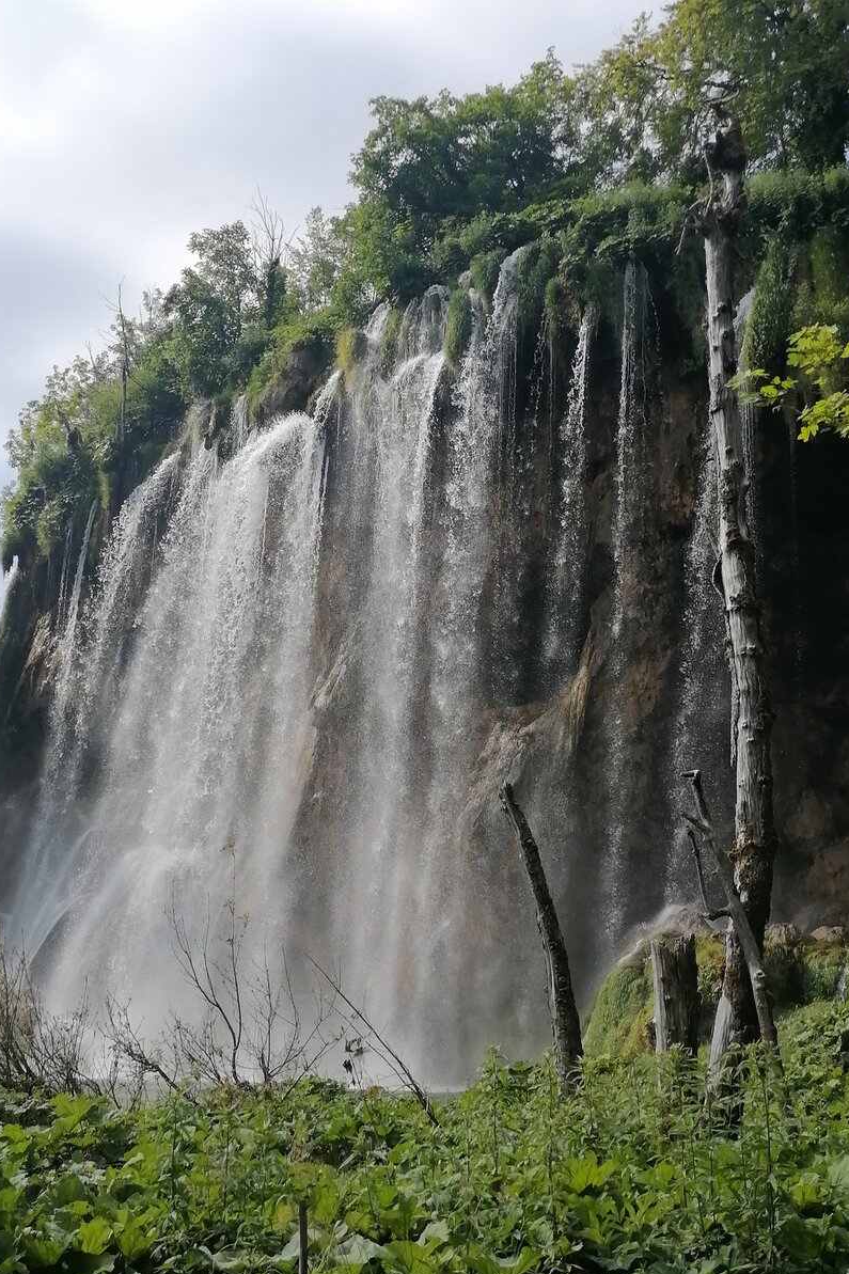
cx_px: 399
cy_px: 640
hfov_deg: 29.9
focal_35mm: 45
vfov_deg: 43.6
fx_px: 1592
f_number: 1.8
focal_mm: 5.4
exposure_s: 1/1934
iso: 50
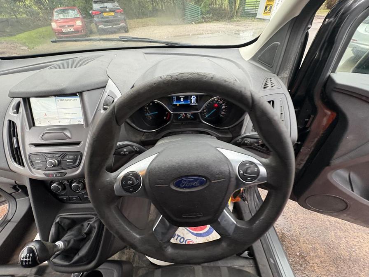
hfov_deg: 102.1
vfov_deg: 85.7
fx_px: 149
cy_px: 138
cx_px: 184
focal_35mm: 14
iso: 320
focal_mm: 2.22
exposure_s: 1/60
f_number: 2.2
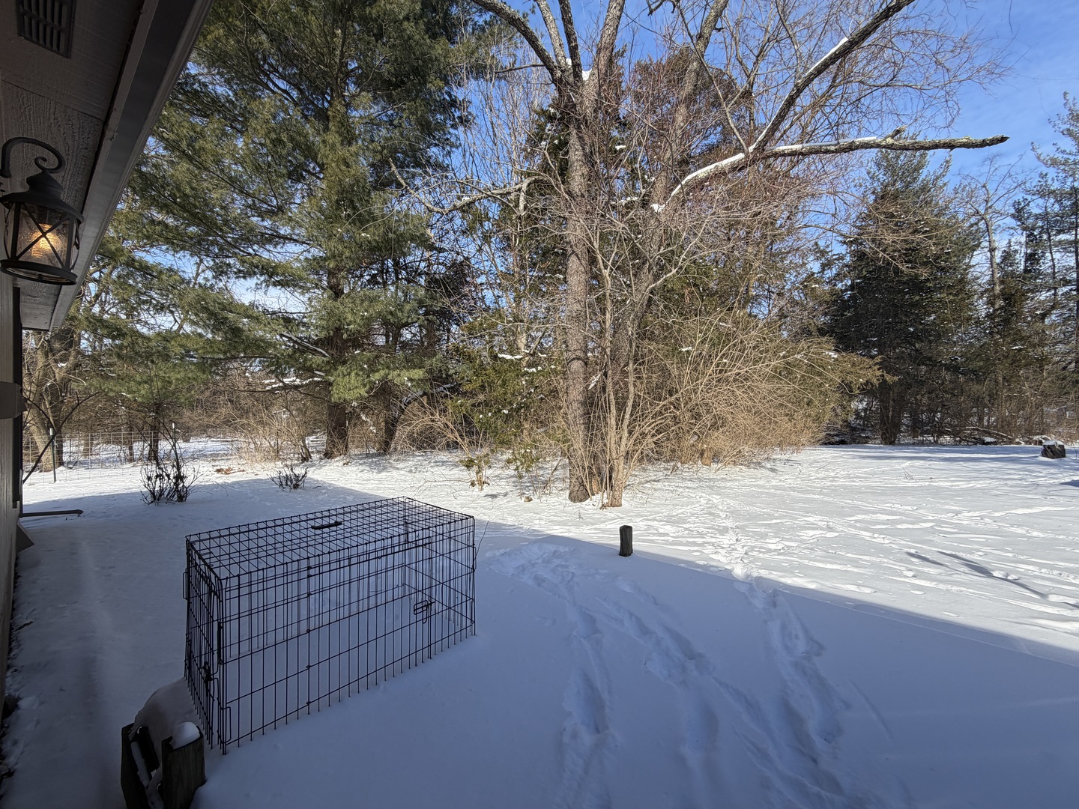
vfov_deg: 85.7
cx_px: 540
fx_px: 436
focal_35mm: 14
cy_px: 404
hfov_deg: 102.1
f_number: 2.2
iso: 25
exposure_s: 1/770
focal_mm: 2.22
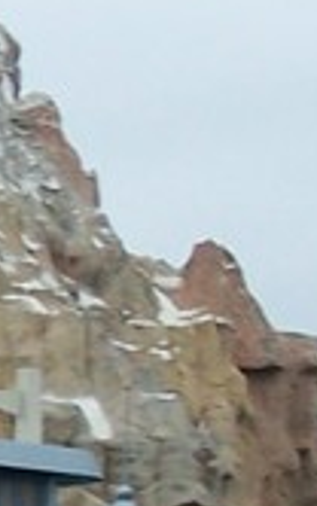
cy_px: 596
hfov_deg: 4.2
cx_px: -223
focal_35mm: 310
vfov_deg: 6.7
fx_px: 4278
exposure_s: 1/500
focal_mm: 6.3
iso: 80
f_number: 2.8
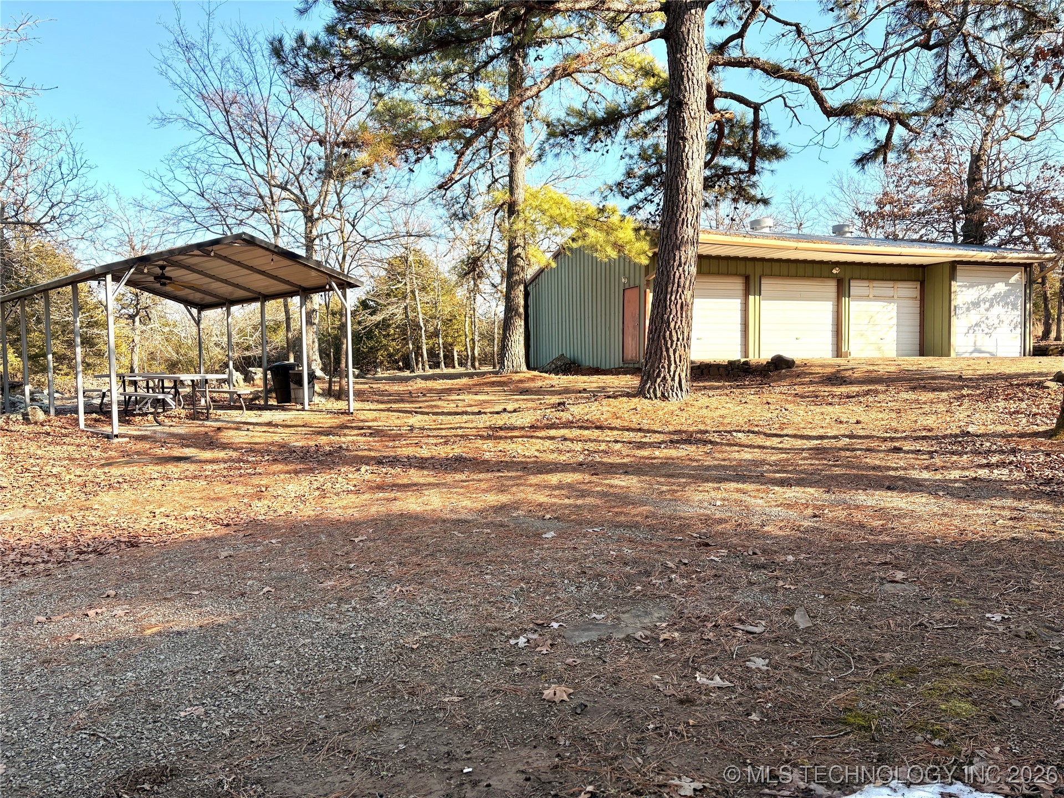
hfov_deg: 67.3
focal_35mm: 26
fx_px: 799
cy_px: 399
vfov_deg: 53.1
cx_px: 532
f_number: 1.6
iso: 64
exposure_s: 1/1048
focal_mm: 5.96
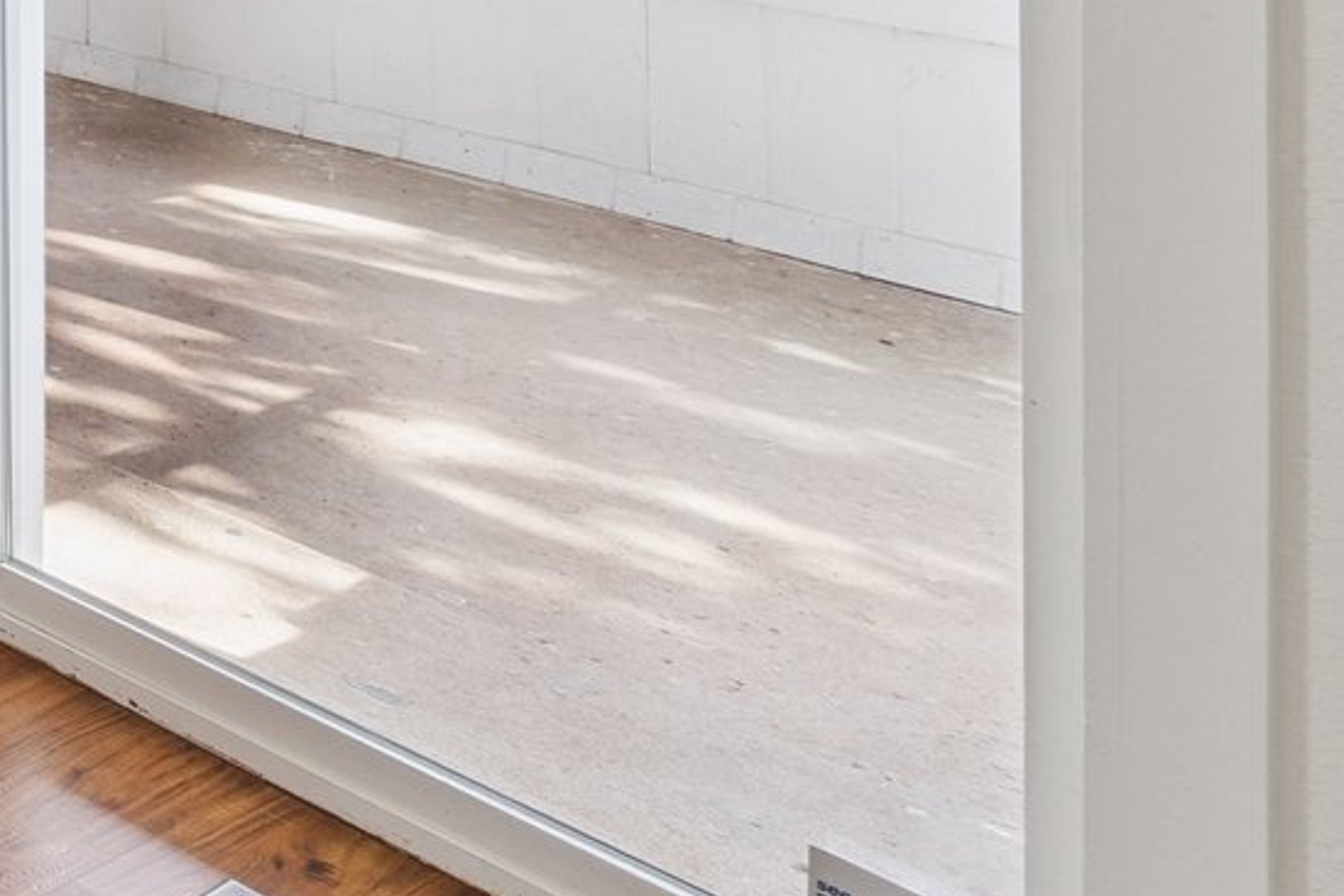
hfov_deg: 22.5
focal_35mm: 56
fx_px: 2091
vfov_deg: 20.3
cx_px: -1023
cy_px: -496
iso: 200
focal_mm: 10
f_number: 6.3
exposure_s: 1/30
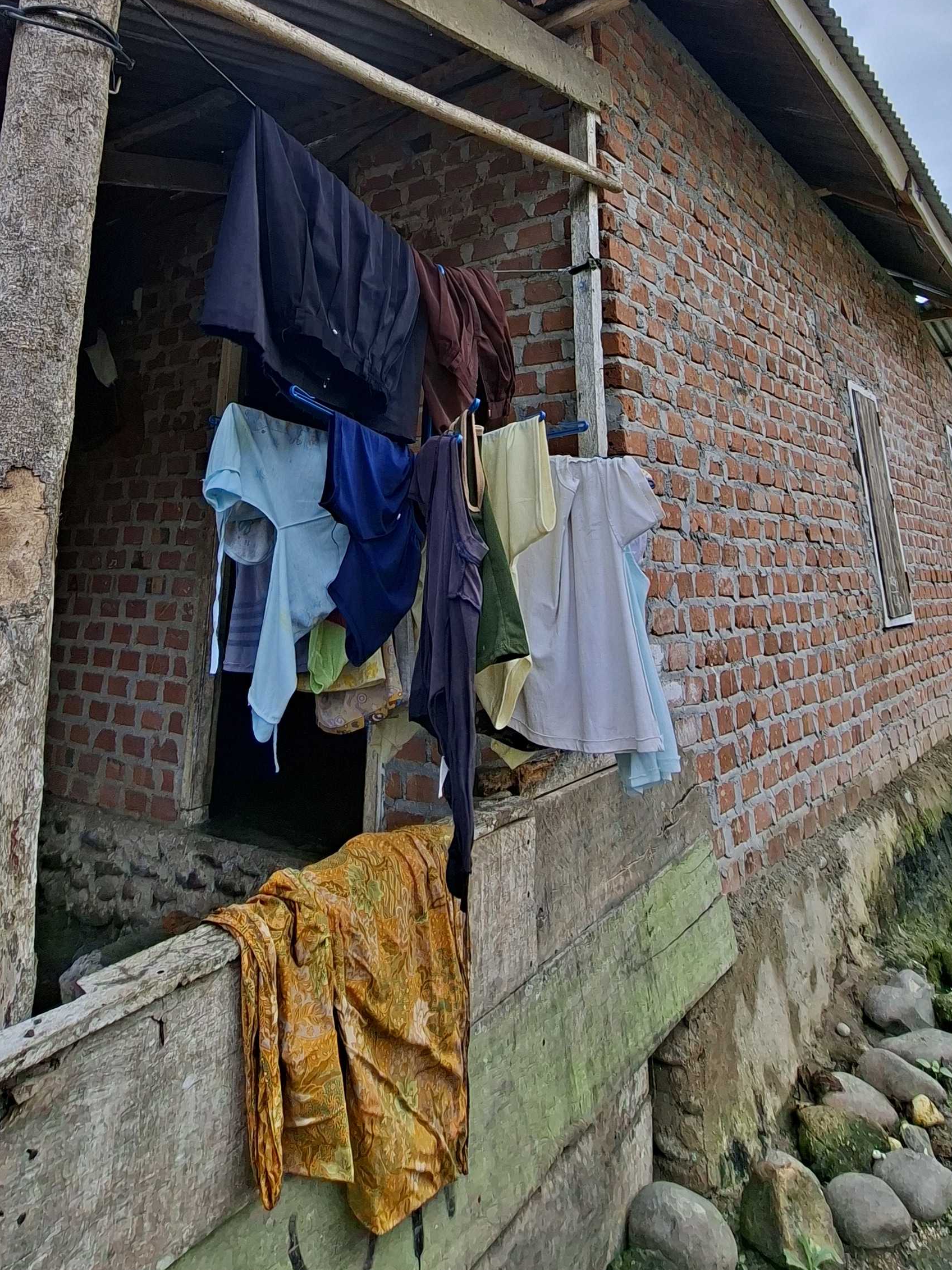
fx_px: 843
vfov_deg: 66.4
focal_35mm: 23
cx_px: 418
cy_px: 236
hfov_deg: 58.7
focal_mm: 1.74
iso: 40
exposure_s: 1/1111
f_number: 2.2
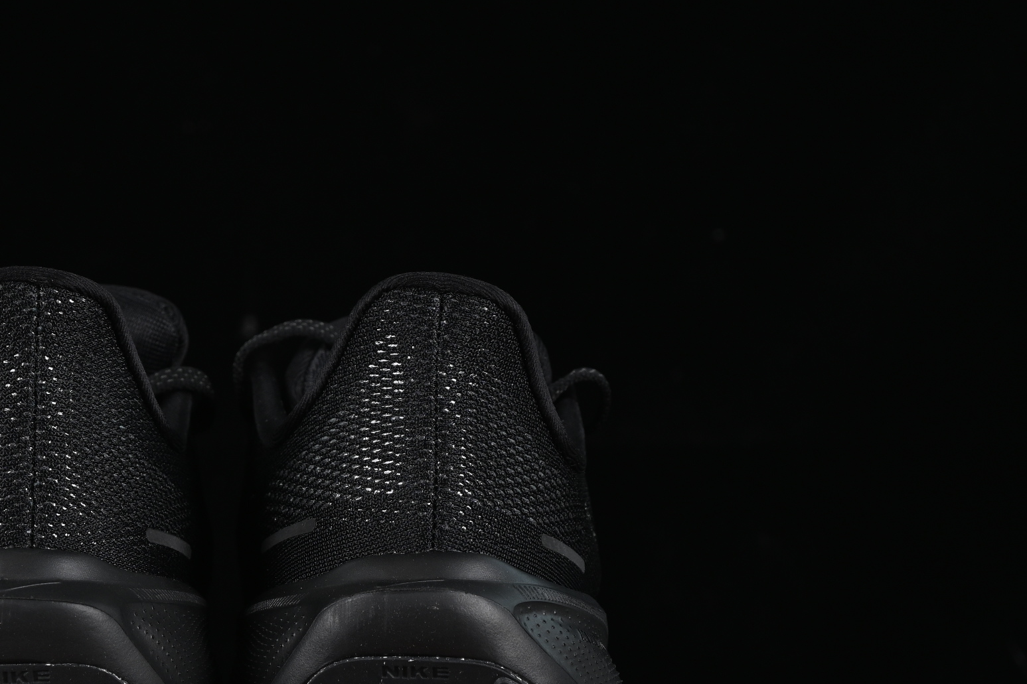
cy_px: 412
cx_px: 223
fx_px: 3851
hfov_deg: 15.1
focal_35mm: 135
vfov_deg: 10.2
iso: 160
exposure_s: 1/50
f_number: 6.3
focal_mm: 50
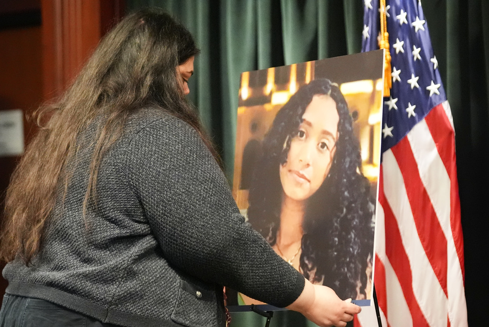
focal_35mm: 154
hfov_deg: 13.3
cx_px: 244
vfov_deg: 8.9
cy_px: 164
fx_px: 2093
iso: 6400
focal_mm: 103
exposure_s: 1/250
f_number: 2.8
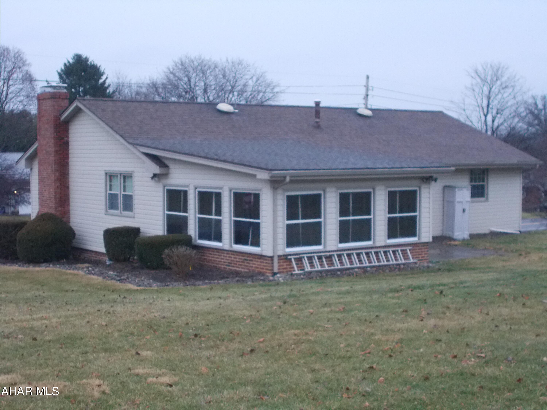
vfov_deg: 25.2
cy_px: 205
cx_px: 274
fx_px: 917
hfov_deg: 33.2
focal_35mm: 58
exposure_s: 1/50
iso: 450
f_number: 4.9
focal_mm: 10.3
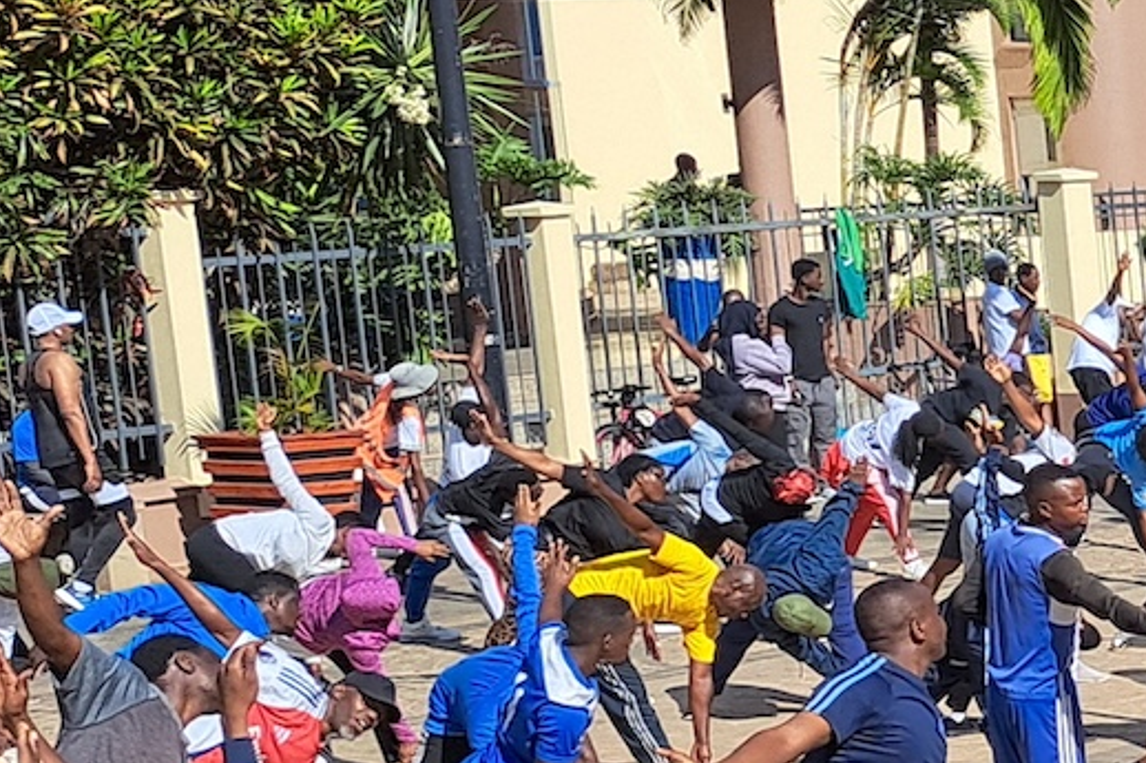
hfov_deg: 15.8
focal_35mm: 106
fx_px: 3373
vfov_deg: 12.8
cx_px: 2177
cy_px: 679
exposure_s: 1/1757
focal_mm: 5.23
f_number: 1.8
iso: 50
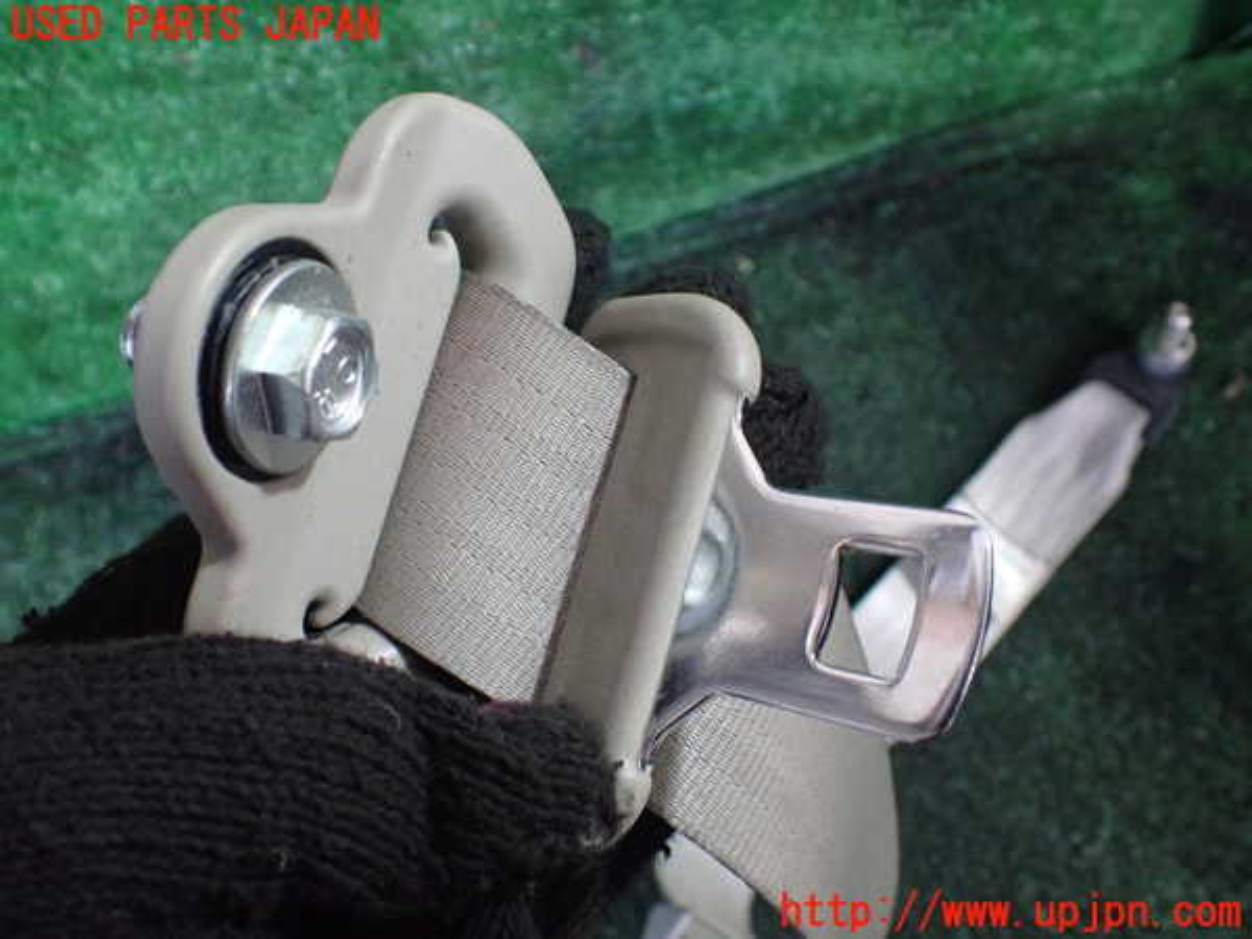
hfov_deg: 60.0
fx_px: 1085
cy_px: 470
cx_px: 626
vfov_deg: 46.8
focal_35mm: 30
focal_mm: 5.4
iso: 800
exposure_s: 1/30
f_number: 2.3
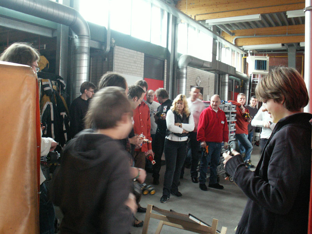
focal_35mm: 35
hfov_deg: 52.6
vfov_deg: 40.7
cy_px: 117
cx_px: 156
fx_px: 315
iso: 160
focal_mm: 5.86
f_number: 2.8
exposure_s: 1/6
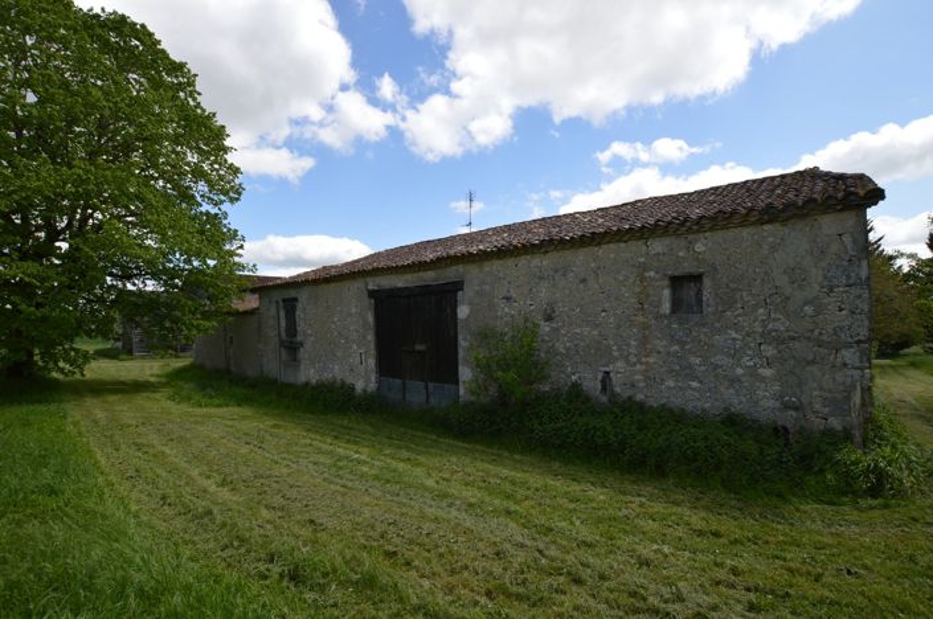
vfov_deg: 77.2
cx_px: 466
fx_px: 388
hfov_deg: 100.5
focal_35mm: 15
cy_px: 310
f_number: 7.1
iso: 100
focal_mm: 10
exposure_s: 1/200
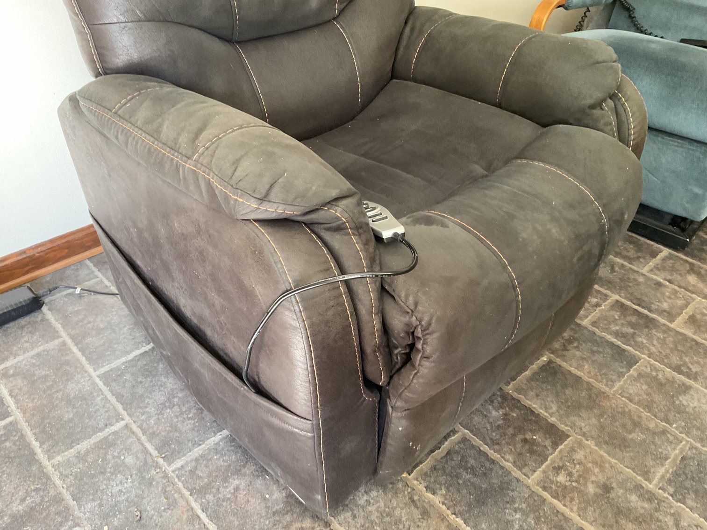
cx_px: 354
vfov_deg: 48.2
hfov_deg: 61.7
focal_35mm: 29
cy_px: 265
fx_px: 592
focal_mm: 3
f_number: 1.8
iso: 250
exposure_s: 1/60
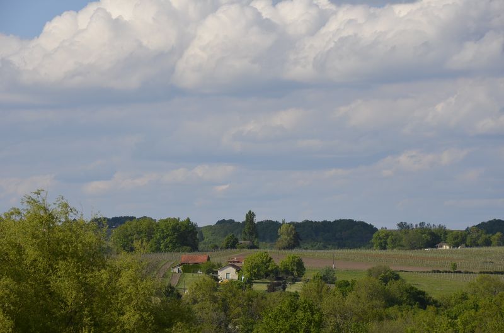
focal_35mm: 158
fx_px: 2199
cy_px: 166
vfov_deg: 8.7
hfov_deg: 13.1
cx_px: 252
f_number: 9
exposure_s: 1/320
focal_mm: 105
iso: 100
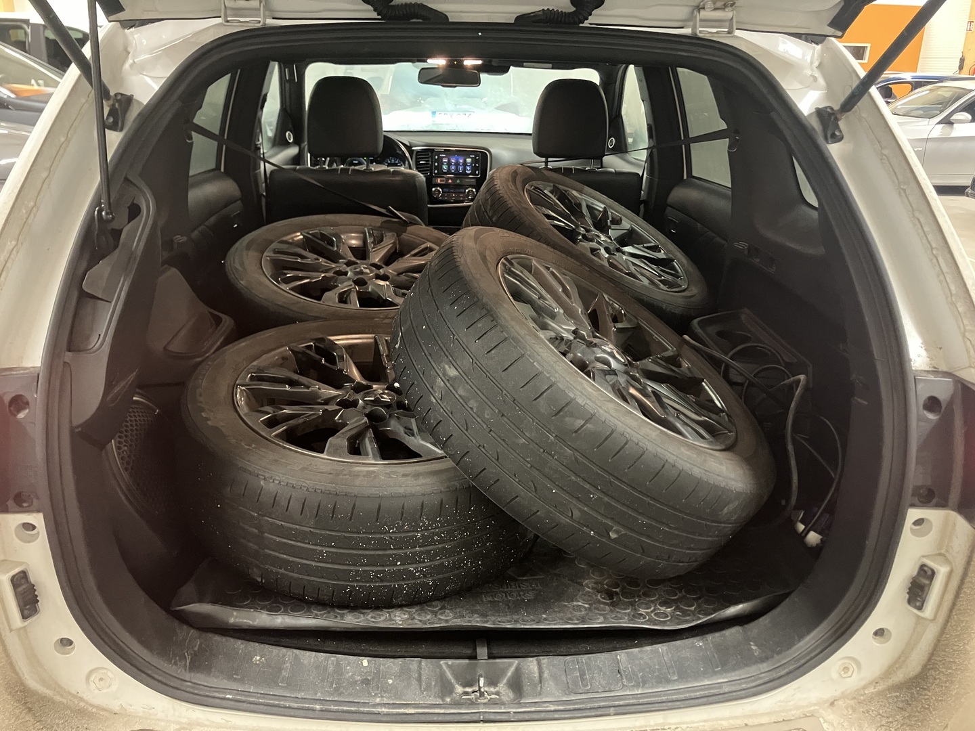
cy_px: 366
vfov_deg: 49.7
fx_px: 789
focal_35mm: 28
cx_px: 488
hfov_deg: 63.4
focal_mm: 3.99
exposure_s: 1/30
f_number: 1.8
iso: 640
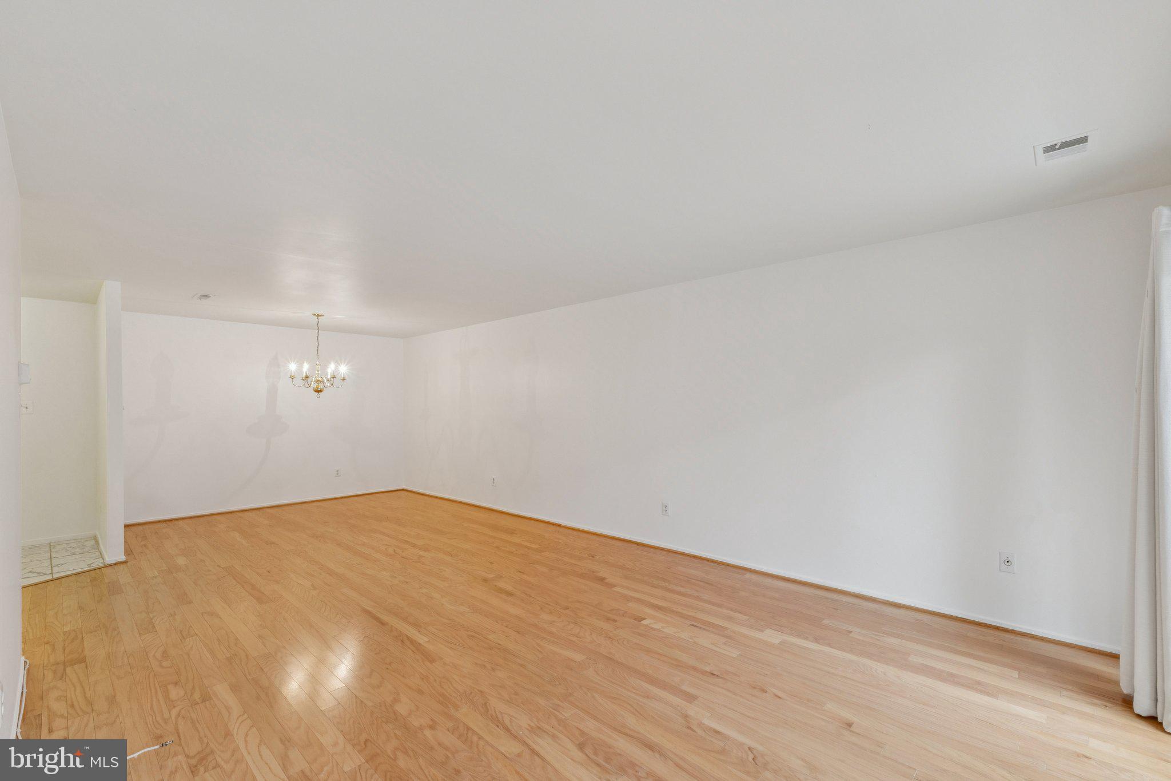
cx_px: 586
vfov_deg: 77.3
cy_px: 390
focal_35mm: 15
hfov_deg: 100.4
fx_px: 488
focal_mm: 10
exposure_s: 1/6
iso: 250
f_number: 9
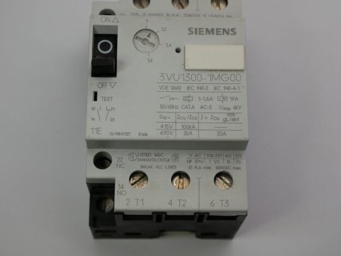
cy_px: 101
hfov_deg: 25.3
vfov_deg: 19.1
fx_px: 759
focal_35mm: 77
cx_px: 179
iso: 200
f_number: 4.5
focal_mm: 30
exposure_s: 1/250
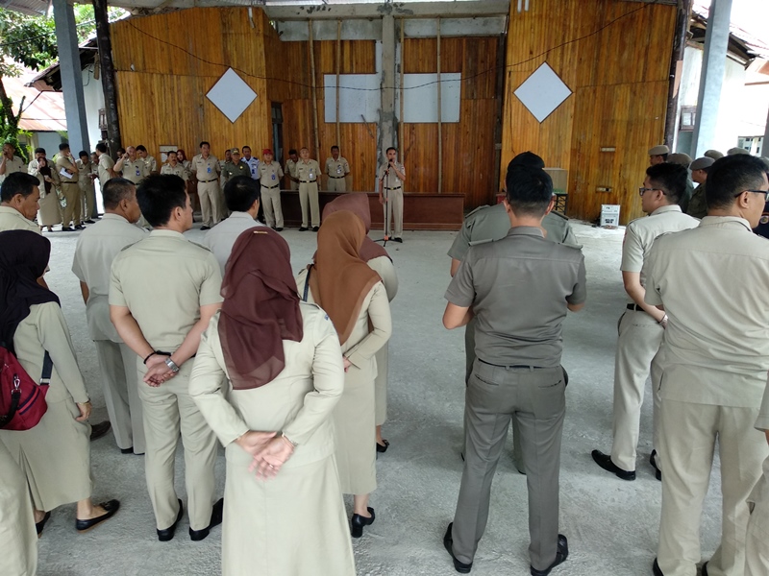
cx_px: 384
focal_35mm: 26
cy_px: 288
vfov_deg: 53.1
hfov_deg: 67.3
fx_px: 578
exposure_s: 1/50
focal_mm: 3.81
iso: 250
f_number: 2.2
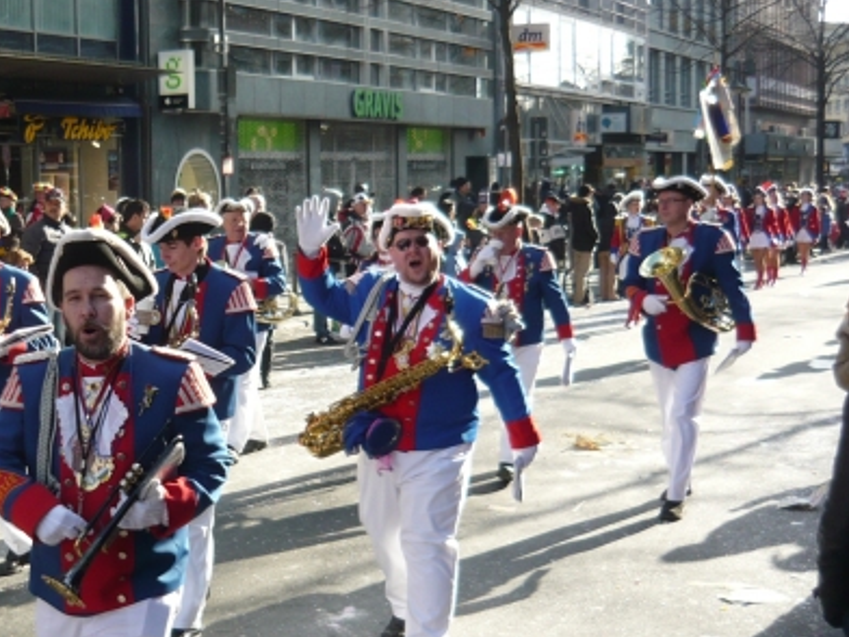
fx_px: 1447
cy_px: 322
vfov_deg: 24.8
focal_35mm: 59
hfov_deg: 31.5
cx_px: 117
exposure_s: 1/320
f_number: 2.8
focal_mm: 5.5
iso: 100
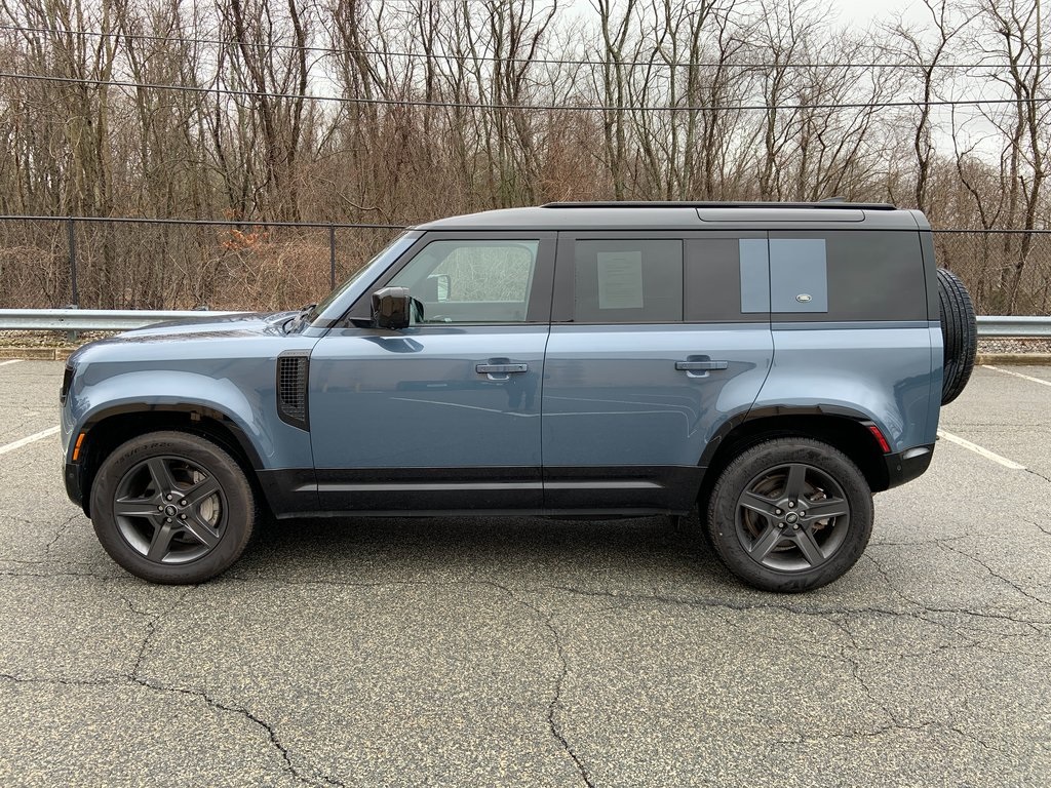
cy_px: 394
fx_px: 789
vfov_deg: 53.1
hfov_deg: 67.3
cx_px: 526
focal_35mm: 26
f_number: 1.8
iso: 25
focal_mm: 4.25
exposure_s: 1/133
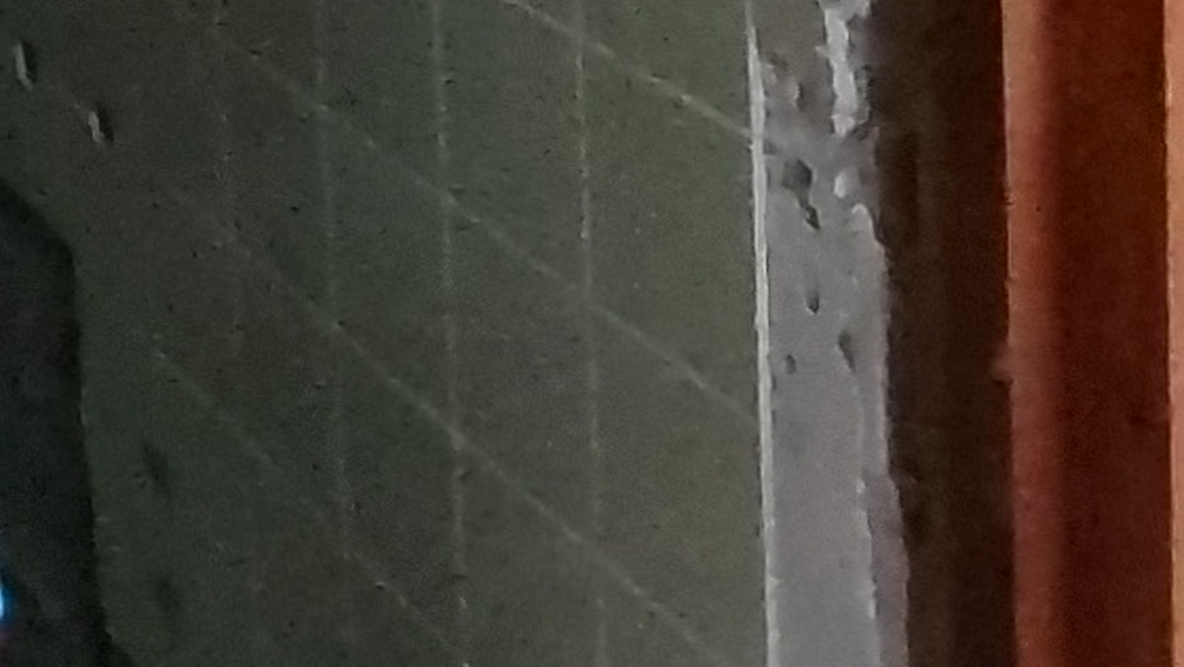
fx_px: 2984
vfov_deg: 11.8
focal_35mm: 95
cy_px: -517
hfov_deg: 20.6
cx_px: -333
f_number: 2.4
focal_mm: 1.6
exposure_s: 1/33
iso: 919
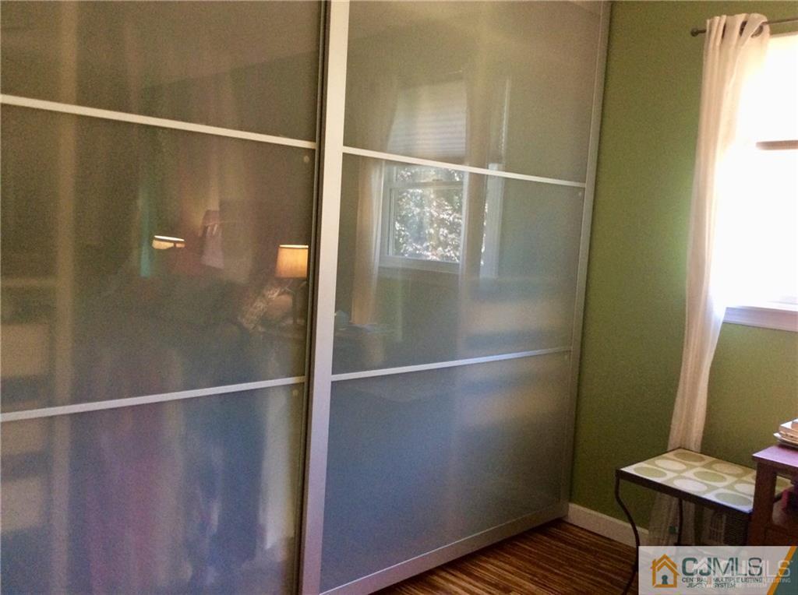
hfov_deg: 56.9
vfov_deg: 44.0
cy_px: 298
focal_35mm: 32
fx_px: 736
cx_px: 399
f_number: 2.4
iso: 200
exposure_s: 1/24
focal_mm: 3.3
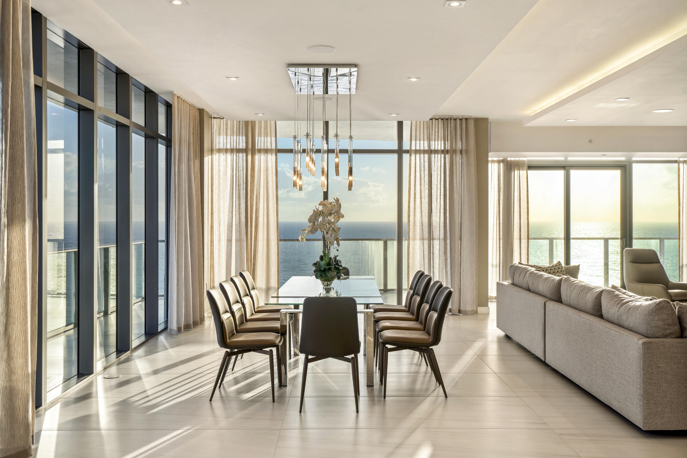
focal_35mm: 35
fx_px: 668
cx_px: 344
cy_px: 229
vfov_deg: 37.9
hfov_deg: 54.4
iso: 160
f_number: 8
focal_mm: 35
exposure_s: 1/100
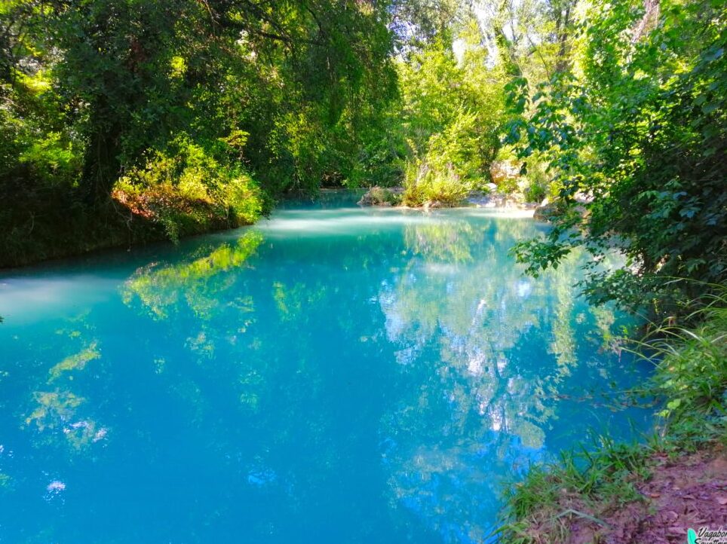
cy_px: 272
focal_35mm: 27
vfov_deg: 51.3
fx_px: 567
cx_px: 364
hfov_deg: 65.3
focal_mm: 3.95
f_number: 1.8
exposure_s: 1/132
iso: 50
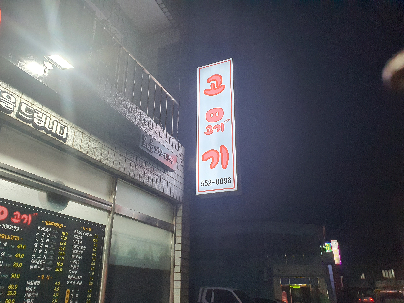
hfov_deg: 65.3
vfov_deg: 51.3
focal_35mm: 27
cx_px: 194
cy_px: 157
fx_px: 315
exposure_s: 1/120
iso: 250
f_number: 2.4
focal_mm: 4.3
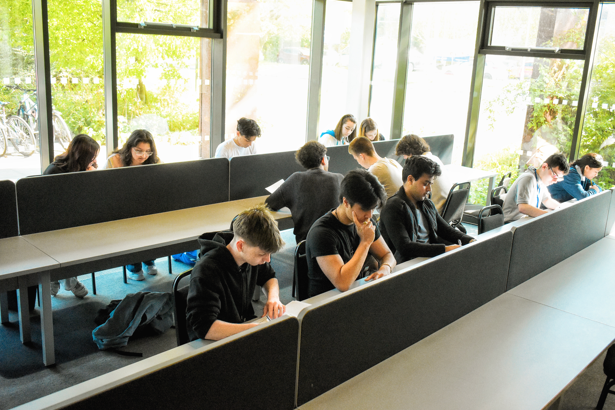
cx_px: 314
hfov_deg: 53.8
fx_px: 607
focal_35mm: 36
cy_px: 209
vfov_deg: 37.3
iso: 3200
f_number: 4.5
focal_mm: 23
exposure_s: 1/500
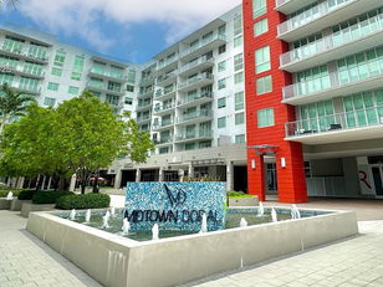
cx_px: 225
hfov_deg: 66.8
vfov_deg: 50.8
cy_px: 70
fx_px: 288
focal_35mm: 26
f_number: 2.2
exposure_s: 1/744
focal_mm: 2.22
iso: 40
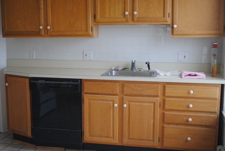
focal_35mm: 48
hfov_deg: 41.1
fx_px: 300
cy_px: 76
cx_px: 112
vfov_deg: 28.2
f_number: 4.8
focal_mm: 32
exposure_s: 1/80
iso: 200
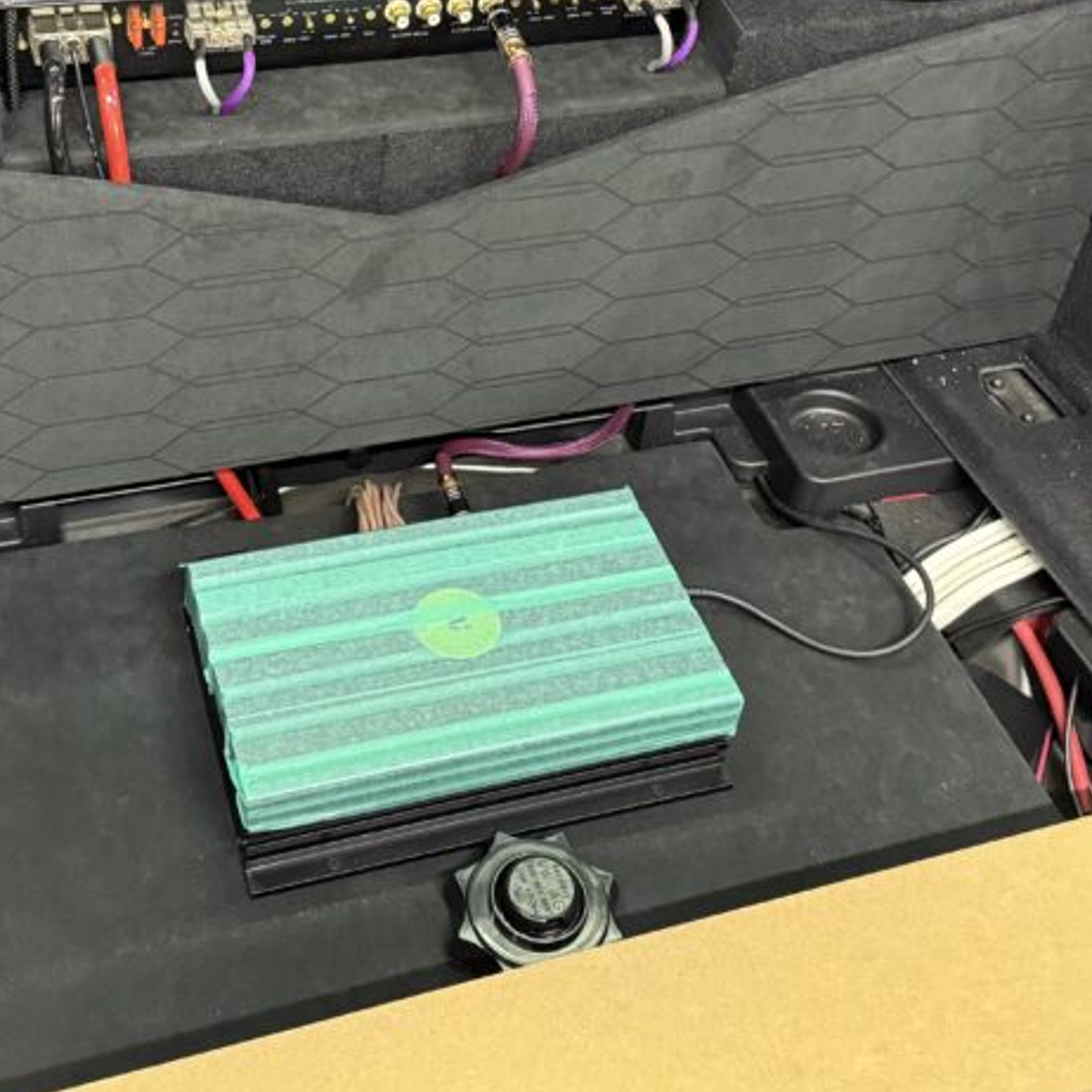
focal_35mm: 47
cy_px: 279
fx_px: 1677
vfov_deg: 35.3
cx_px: 430
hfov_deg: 35.9
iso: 800
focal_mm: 6.76
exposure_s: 1/33
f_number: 1.78
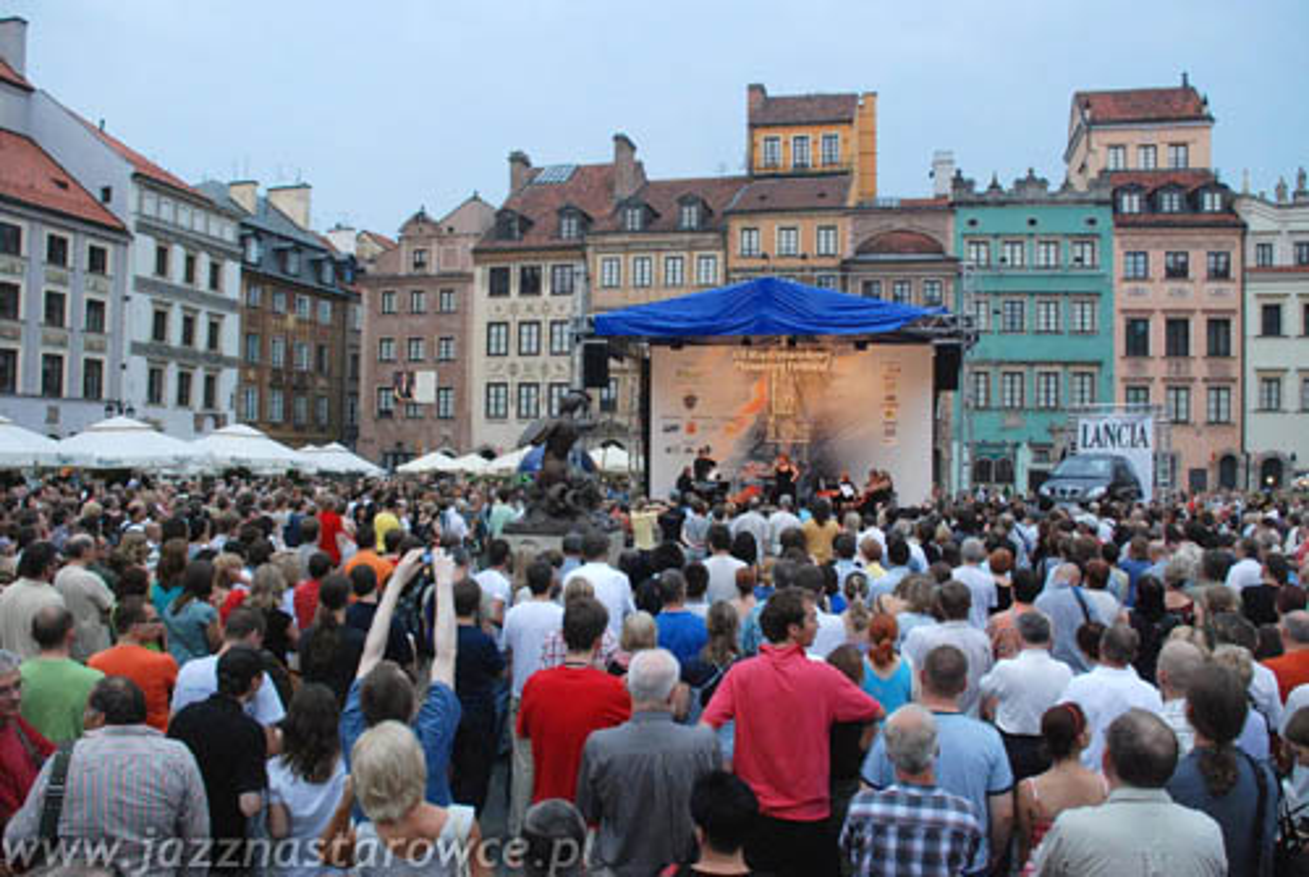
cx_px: 654
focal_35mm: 27
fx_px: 983
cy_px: 438
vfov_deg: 48.1
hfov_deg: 67.3
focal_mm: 18
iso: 1250
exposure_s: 1/125
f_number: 5.6
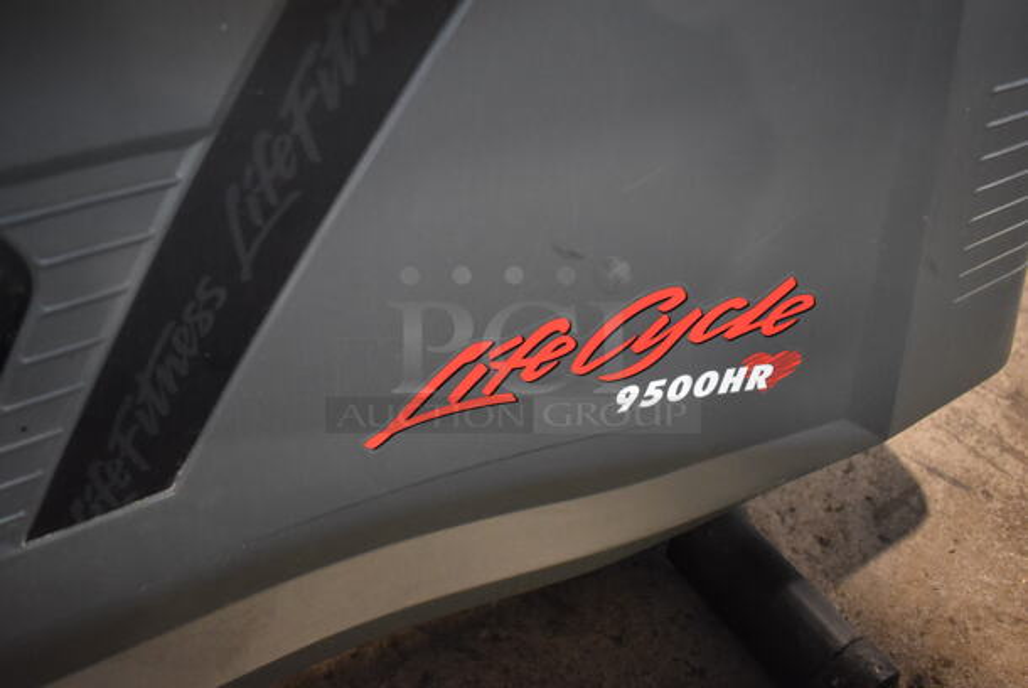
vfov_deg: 48.0
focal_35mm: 27
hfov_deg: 67.3
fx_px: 772
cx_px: 514
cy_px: 344
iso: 3600
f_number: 3.5
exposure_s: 1/125
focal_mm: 18
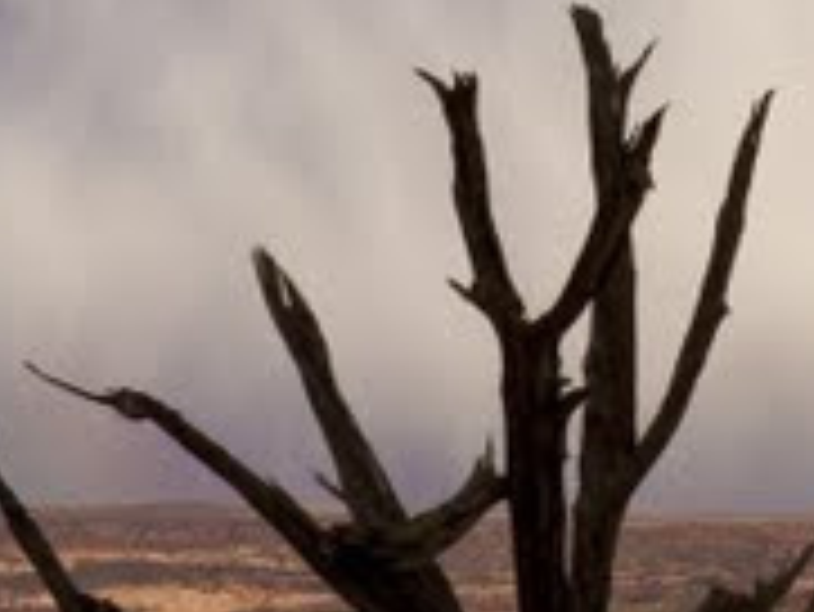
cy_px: -428
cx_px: 1165
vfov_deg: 3.6
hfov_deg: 4.8
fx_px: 9577
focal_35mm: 407
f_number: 8
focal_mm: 50
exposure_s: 1/1250
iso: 200
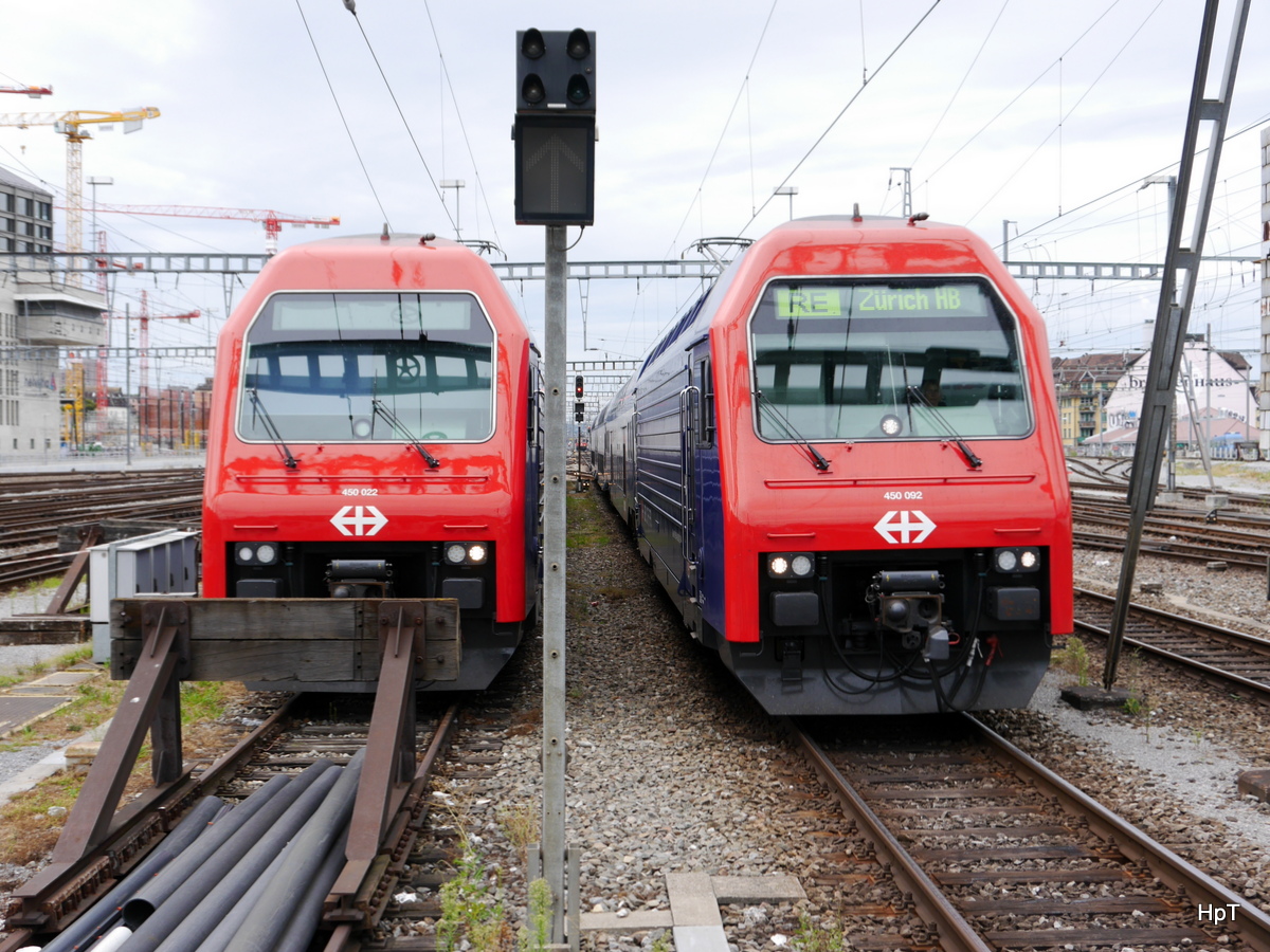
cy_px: 476
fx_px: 1688
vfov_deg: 31.5
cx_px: 635
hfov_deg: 41.2
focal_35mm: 46
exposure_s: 1/160
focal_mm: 23
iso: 160
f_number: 5.6
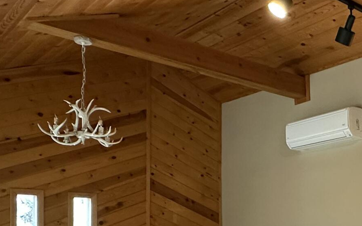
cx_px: 361
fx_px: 493
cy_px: 221
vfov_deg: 24.7
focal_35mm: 50
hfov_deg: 36.3
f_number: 2.2
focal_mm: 2.22
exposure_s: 1/60
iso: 320
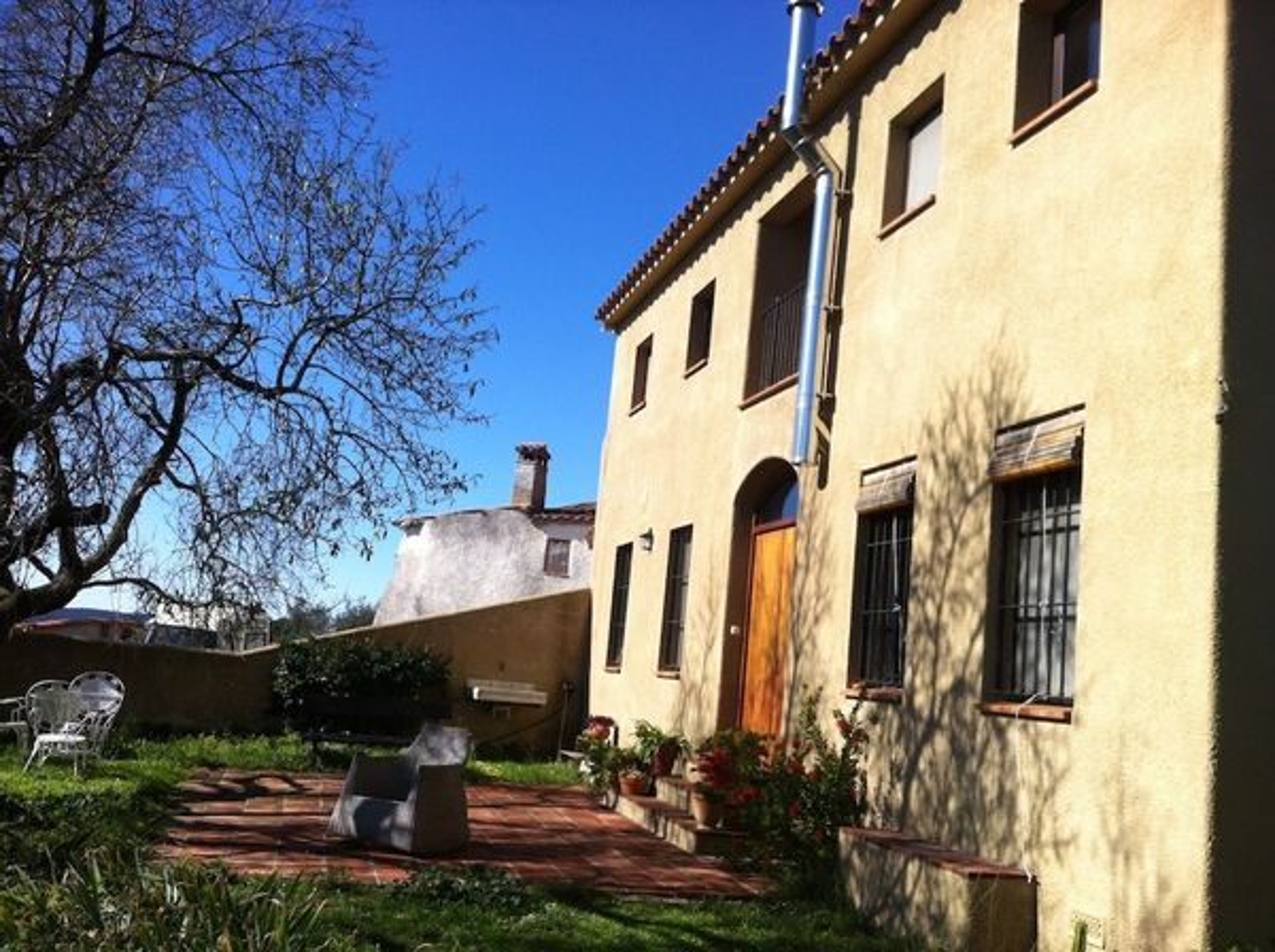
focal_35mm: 35
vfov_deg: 40.6
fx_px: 1287
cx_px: 638
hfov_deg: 52.7
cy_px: 476
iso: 80
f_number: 2.8
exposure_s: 1/1436
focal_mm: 3.85
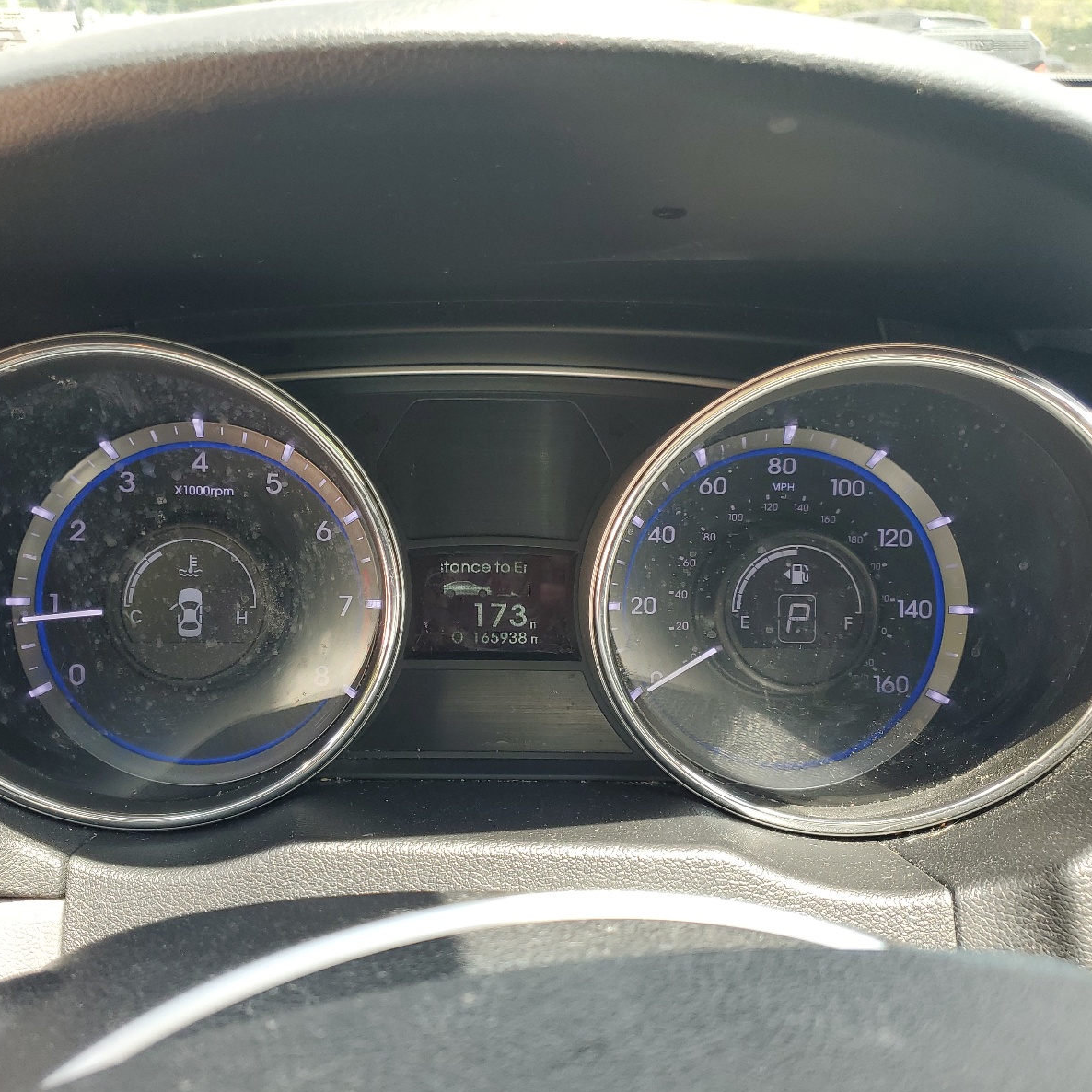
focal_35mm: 31
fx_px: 1106
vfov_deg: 52.5
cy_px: 552
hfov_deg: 52.2
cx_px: 446
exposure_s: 1/263
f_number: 1.5
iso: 50
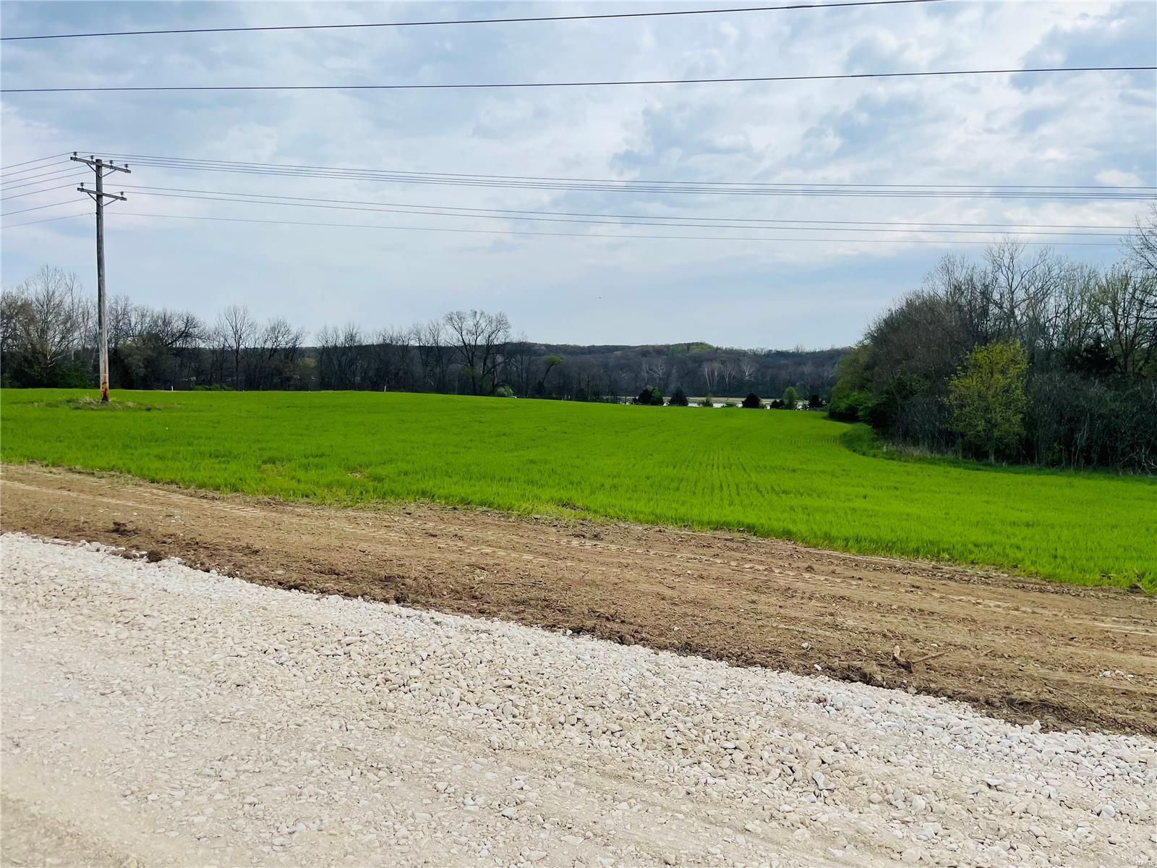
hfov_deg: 67.3
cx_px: 578
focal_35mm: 26
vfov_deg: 53.1
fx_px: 869
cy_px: 434
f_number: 1.6
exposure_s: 1/3610
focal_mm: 4.2
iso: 32
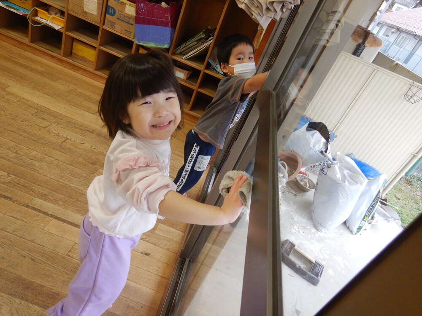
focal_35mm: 24
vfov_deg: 56.8
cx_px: 211
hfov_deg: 71.6
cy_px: 158
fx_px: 293
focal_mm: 4.3
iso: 125
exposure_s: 1/40
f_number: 2.8
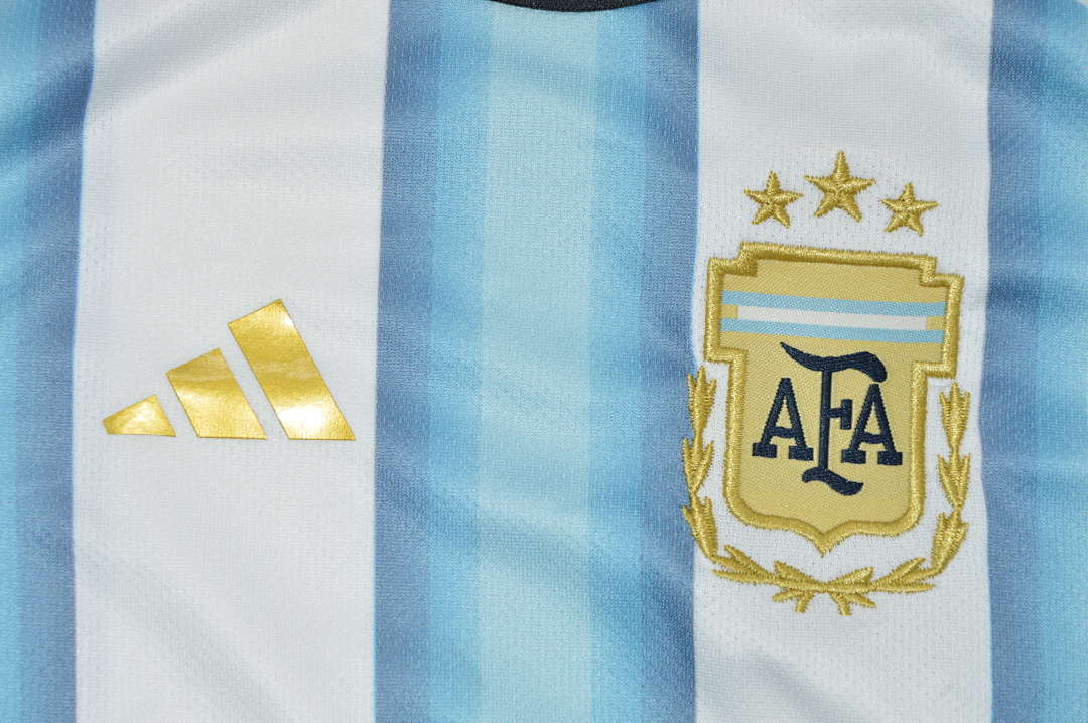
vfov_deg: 8.7
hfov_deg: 13.1
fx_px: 4756
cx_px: 544
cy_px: 362
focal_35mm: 158
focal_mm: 105
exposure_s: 1/200
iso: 400
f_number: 13
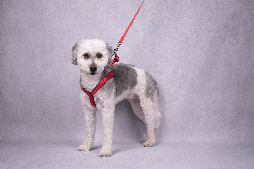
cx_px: 127
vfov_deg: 28.1
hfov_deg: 41.1
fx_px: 339
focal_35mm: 48
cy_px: 84
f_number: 11
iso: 250
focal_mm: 48
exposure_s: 1/125
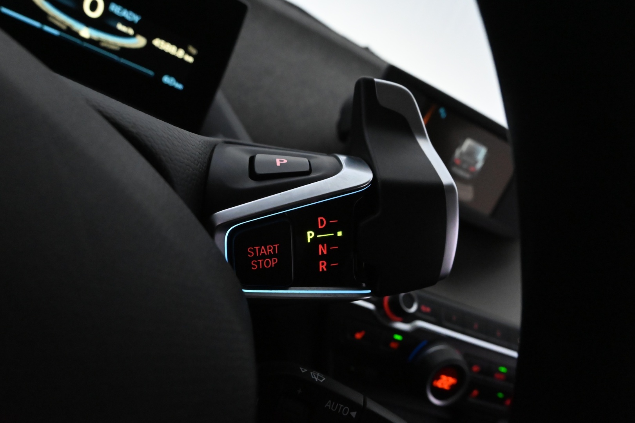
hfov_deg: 73.7
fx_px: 423
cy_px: 212
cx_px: 318
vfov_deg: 53.1
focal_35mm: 24
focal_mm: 16
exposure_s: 1/100
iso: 6400
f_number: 5.6
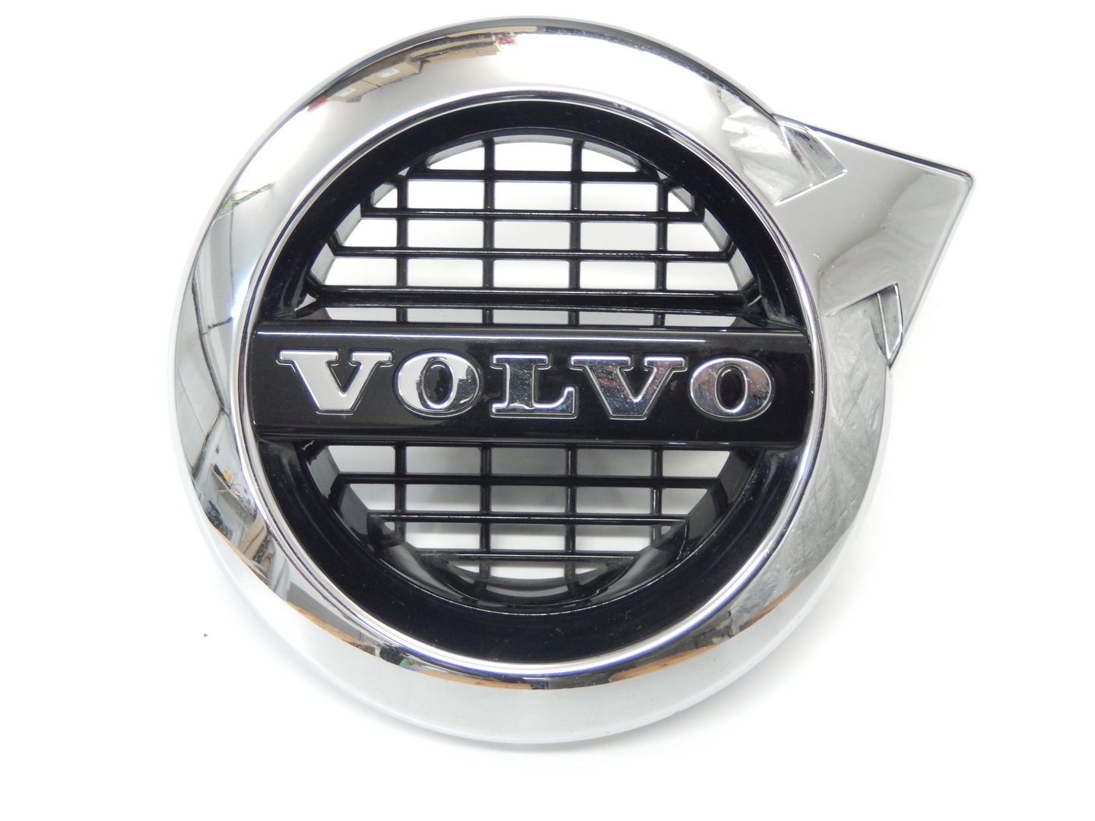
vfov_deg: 21.9
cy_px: 410
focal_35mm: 67
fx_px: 2119
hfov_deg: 29.0
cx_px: 548
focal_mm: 12
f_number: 4.8
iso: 400
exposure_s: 1/13
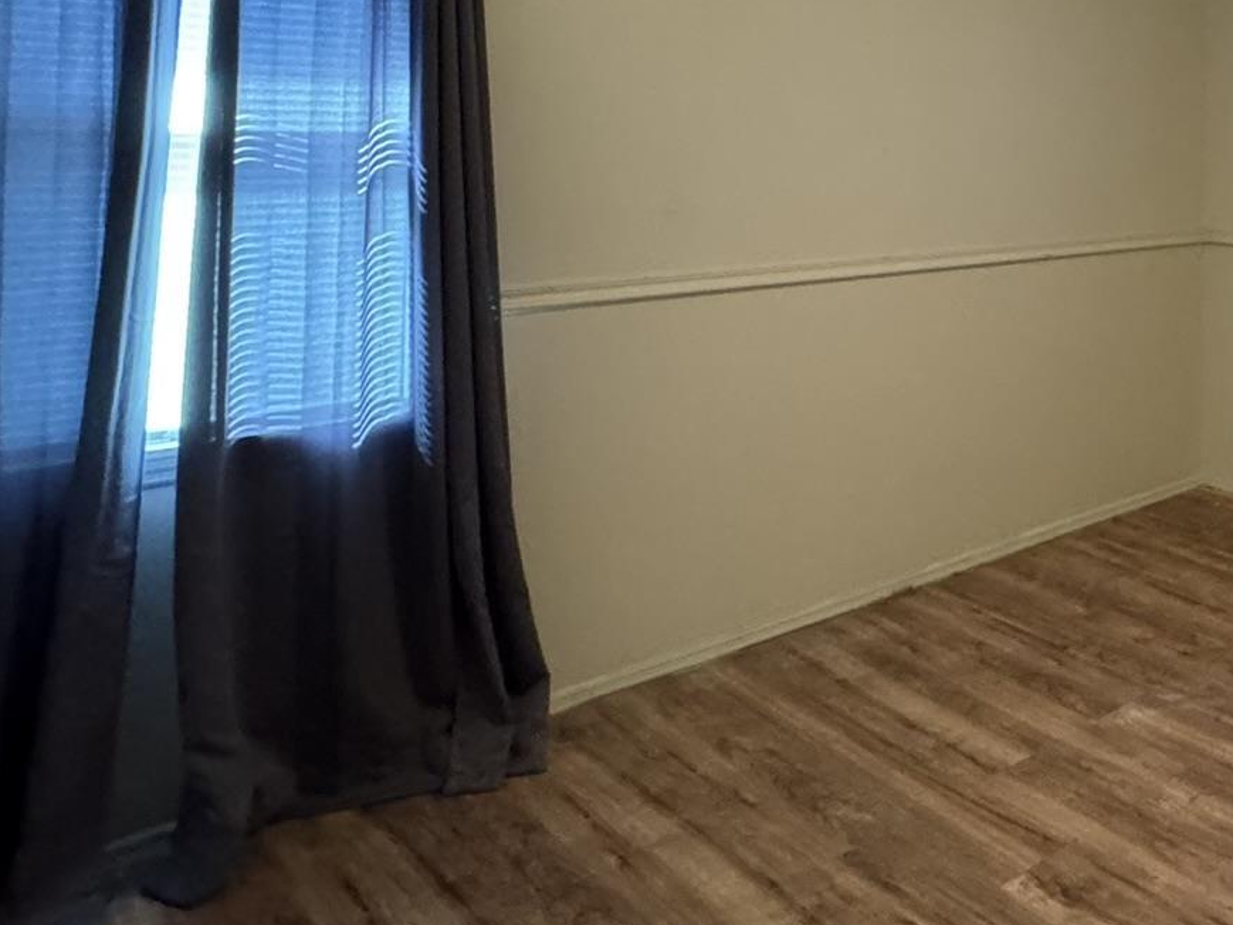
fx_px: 1176
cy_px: 105
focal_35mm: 33
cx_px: 1200
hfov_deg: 47.2
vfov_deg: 40.0
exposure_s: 1/60
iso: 640
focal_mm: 2.22
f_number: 2.2
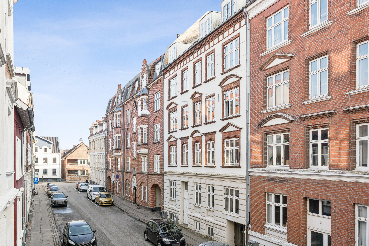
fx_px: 287
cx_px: 184
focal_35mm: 28
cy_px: 123
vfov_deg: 46.4
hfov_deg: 65.5
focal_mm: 28
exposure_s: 1/320
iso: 800
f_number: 9
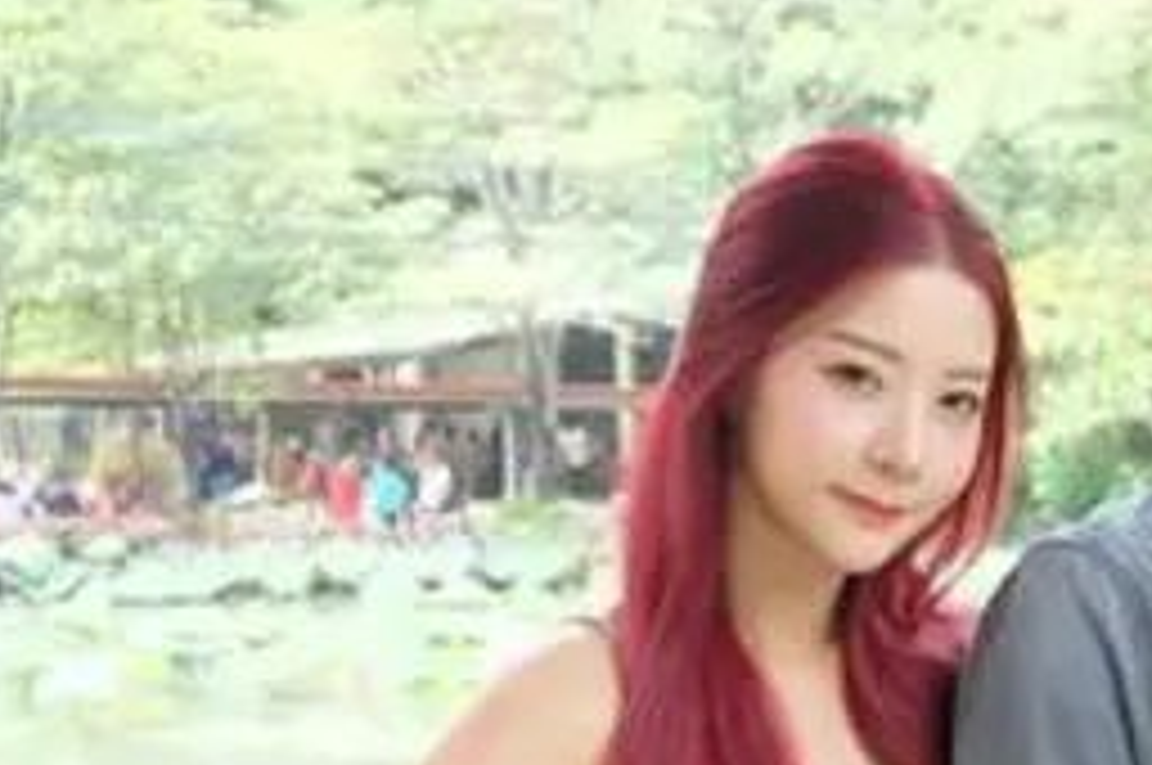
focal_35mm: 116
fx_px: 3707
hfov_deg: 16.2
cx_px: 1701
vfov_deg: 11.4
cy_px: 1022
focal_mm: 25.6
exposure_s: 1/150
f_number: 4.5
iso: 400
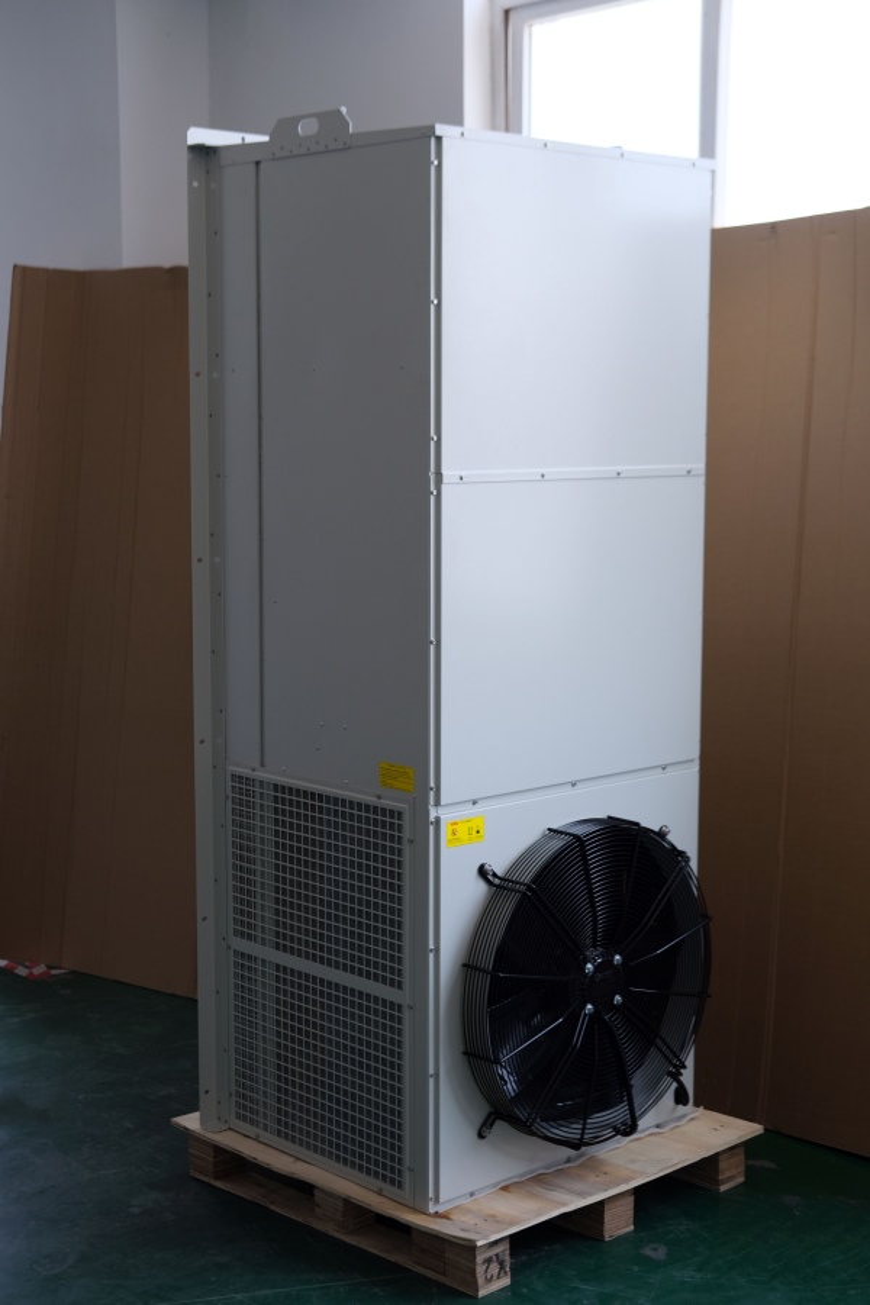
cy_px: 652
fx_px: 1921
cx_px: 435
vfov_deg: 37.5
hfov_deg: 25.5
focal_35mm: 53
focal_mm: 35
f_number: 2.8
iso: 320
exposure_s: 1/240
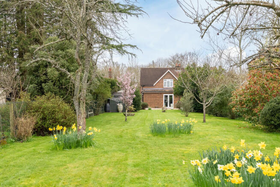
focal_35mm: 35
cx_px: 140
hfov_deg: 54.4
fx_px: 272
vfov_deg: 37.9
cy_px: 94
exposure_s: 1/500
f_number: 7.1
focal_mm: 35
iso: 800
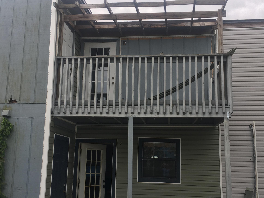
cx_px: 138
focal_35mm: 38
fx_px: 290
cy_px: 114
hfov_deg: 49.0
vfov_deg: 37.6
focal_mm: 4.15
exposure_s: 1/413
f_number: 2.2
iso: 25
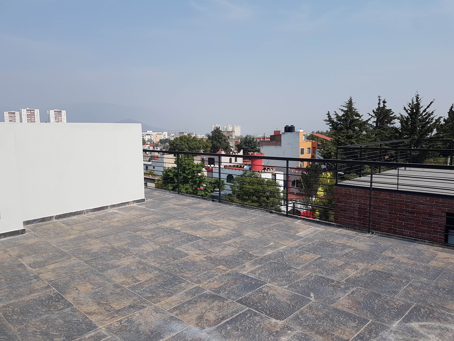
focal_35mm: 26
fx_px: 341
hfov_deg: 67.3
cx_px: 227
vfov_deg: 53.1
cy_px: 170
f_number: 1.7
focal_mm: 4.2
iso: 40
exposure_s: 1/2648
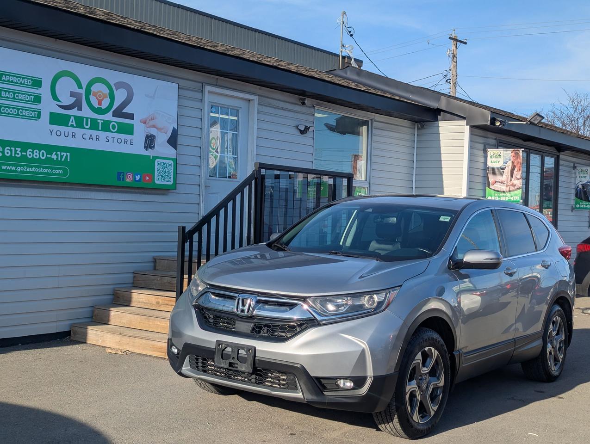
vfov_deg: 30.3
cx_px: 295
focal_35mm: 48
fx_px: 819
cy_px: 222
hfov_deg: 39.6
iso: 44
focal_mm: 6.81
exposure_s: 1/2924
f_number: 1.85
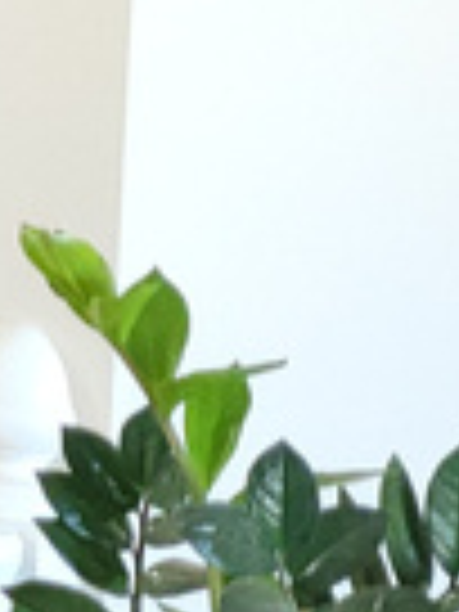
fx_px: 3465
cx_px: -1606
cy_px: -166
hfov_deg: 5.9
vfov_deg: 9.9
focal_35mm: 196
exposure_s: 1/60
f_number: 1.8
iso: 250
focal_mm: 5.4
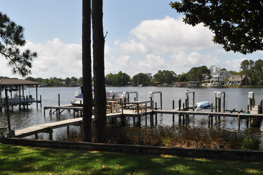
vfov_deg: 38.8
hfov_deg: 55.7
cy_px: 94
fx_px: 248
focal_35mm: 34
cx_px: 149
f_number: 14
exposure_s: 1/200
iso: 200
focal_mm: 18
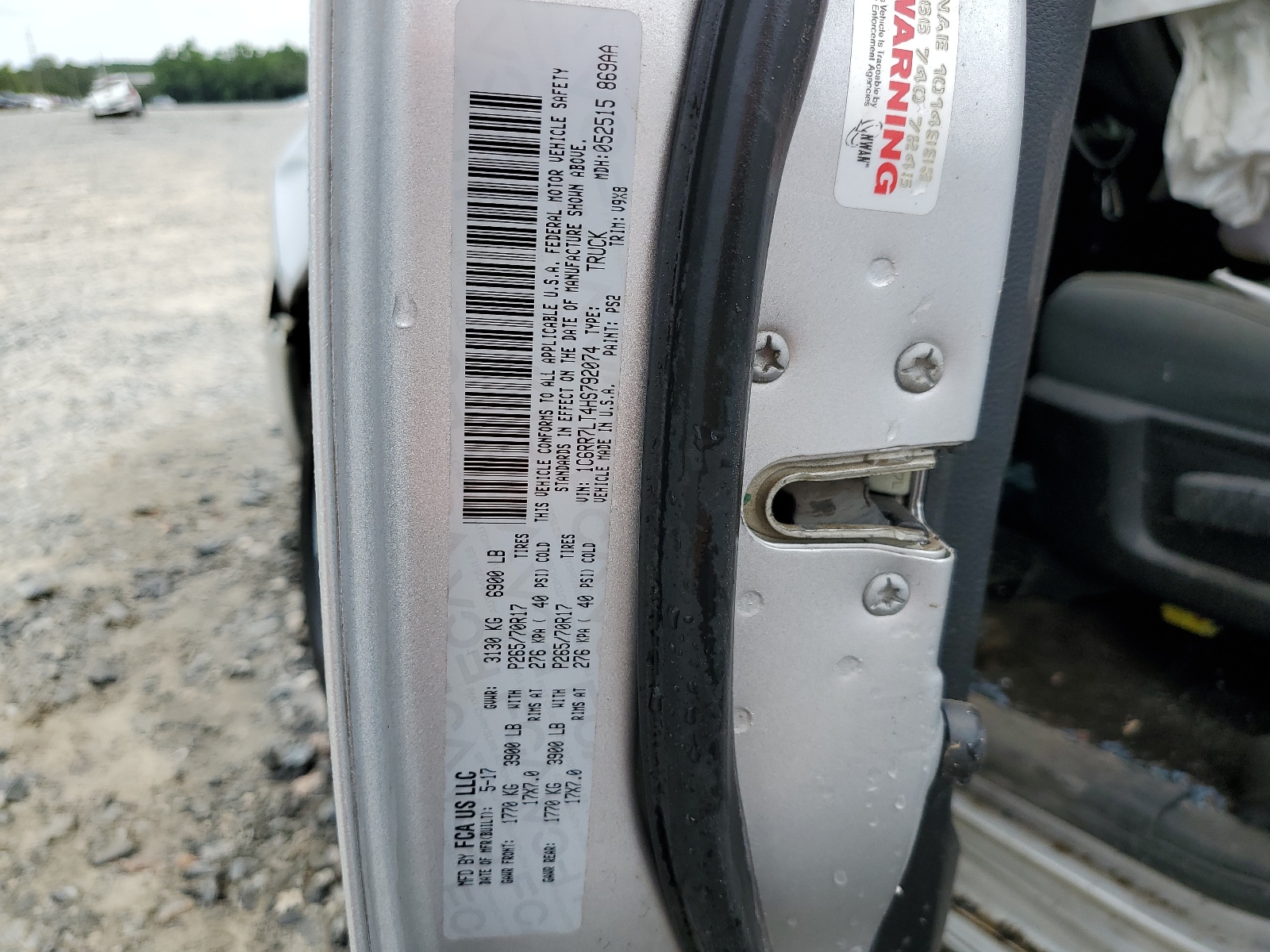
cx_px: 635
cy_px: 476
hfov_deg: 67.3
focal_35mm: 26
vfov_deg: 53.1
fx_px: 954
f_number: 1.5
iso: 50
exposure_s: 1/1429
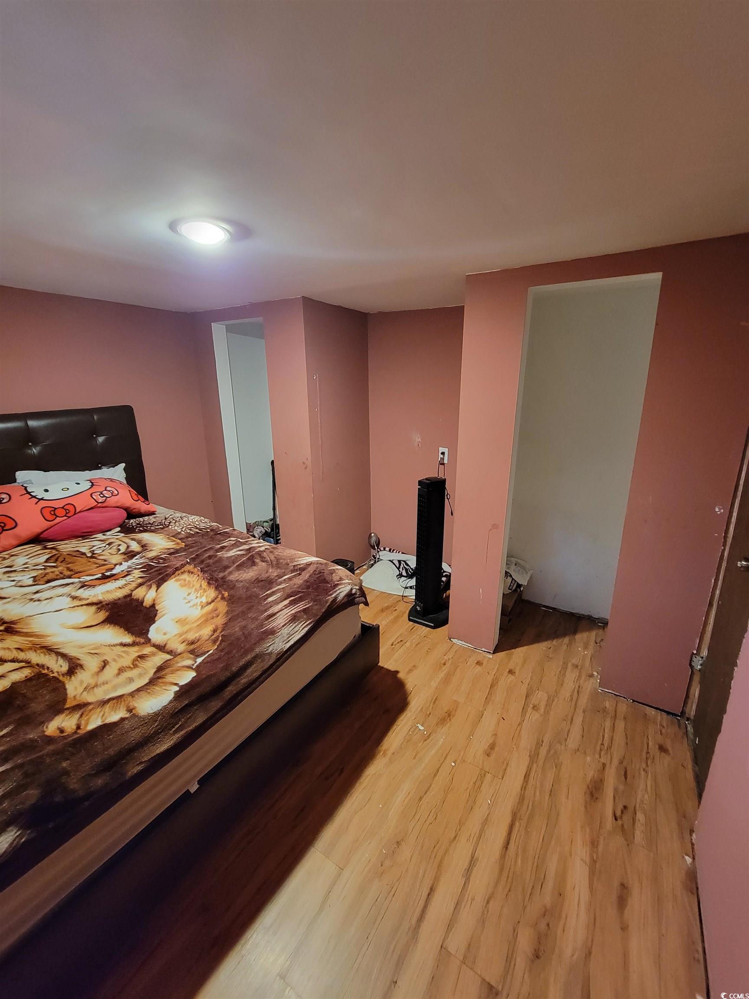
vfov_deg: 106.2
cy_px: 500
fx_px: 375
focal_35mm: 13
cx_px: 374
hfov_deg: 89.9
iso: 800
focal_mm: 2.2
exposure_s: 1/24
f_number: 2.2
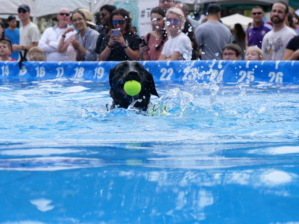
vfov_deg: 13.7
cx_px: 150
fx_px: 933
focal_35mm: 108
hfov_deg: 18.2
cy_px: 112
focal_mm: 54
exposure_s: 1/500
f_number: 5.6
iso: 200
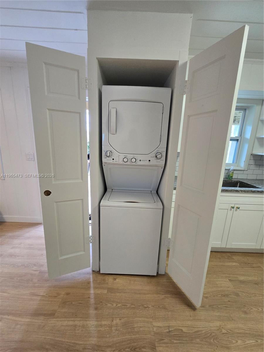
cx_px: 132
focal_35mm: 13
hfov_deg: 89.9
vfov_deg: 106.2
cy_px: 176
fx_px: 132
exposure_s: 1/60
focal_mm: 2.2
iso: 250
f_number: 2.2
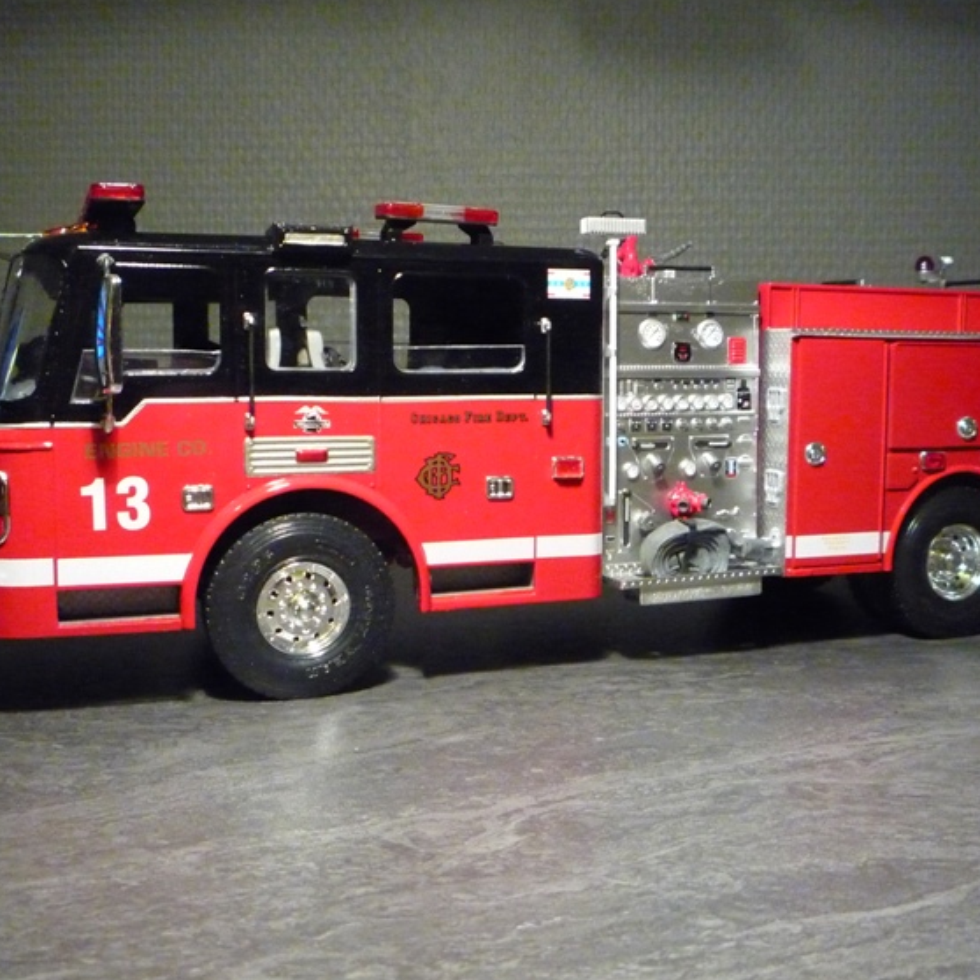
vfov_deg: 43.8
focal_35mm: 38
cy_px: 464
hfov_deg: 43.8
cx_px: 522
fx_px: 1217
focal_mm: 5.2
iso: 800
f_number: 3.3
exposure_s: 1/30
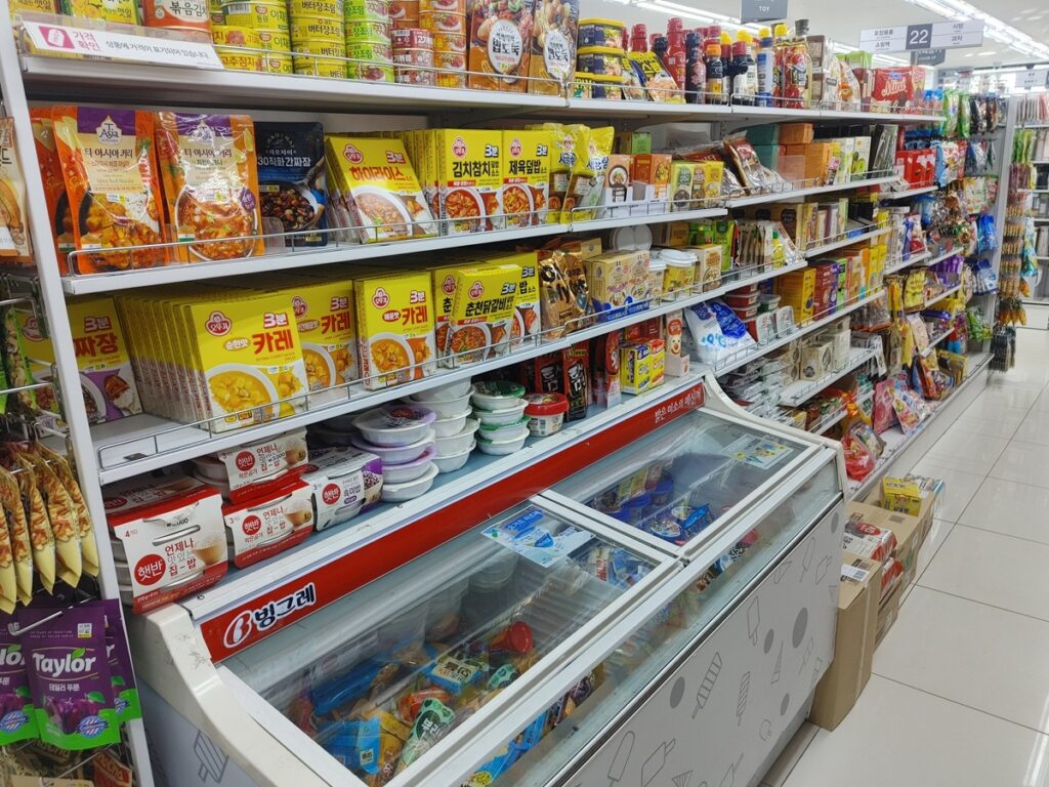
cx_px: 524
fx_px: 788
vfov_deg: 53.1
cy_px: 394
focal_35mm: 26
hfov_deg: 67.3
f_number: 1.8
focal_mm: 4.81
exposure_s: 1/120
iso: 50
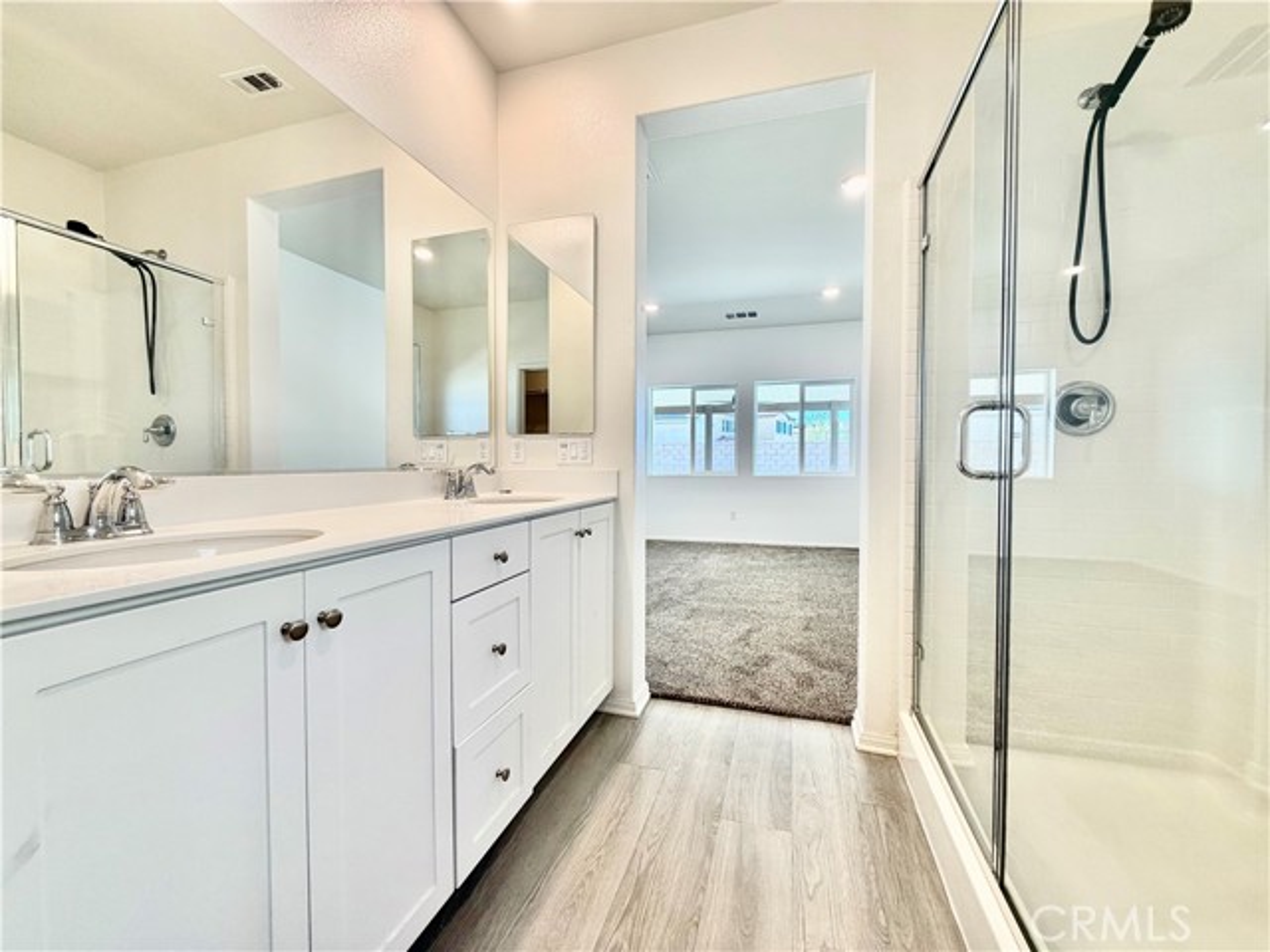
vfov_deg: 85.7
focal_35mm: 14
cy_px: 476
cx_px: 635
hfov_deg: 102.1
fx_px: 514
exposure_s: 1/120
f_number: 2.2
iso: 100
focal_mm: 2.22
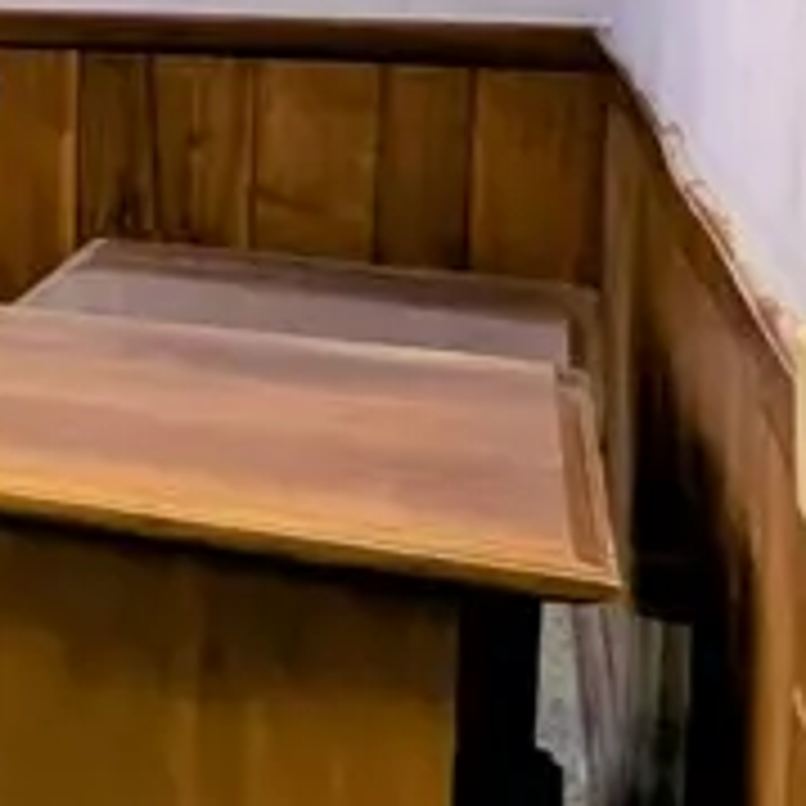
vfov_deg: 21.5
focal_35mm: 77
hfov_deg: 10.4
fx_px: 2028
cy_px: -41
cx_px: -1815
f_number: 2.2
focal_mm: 1.95
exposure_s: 1/215
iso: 42
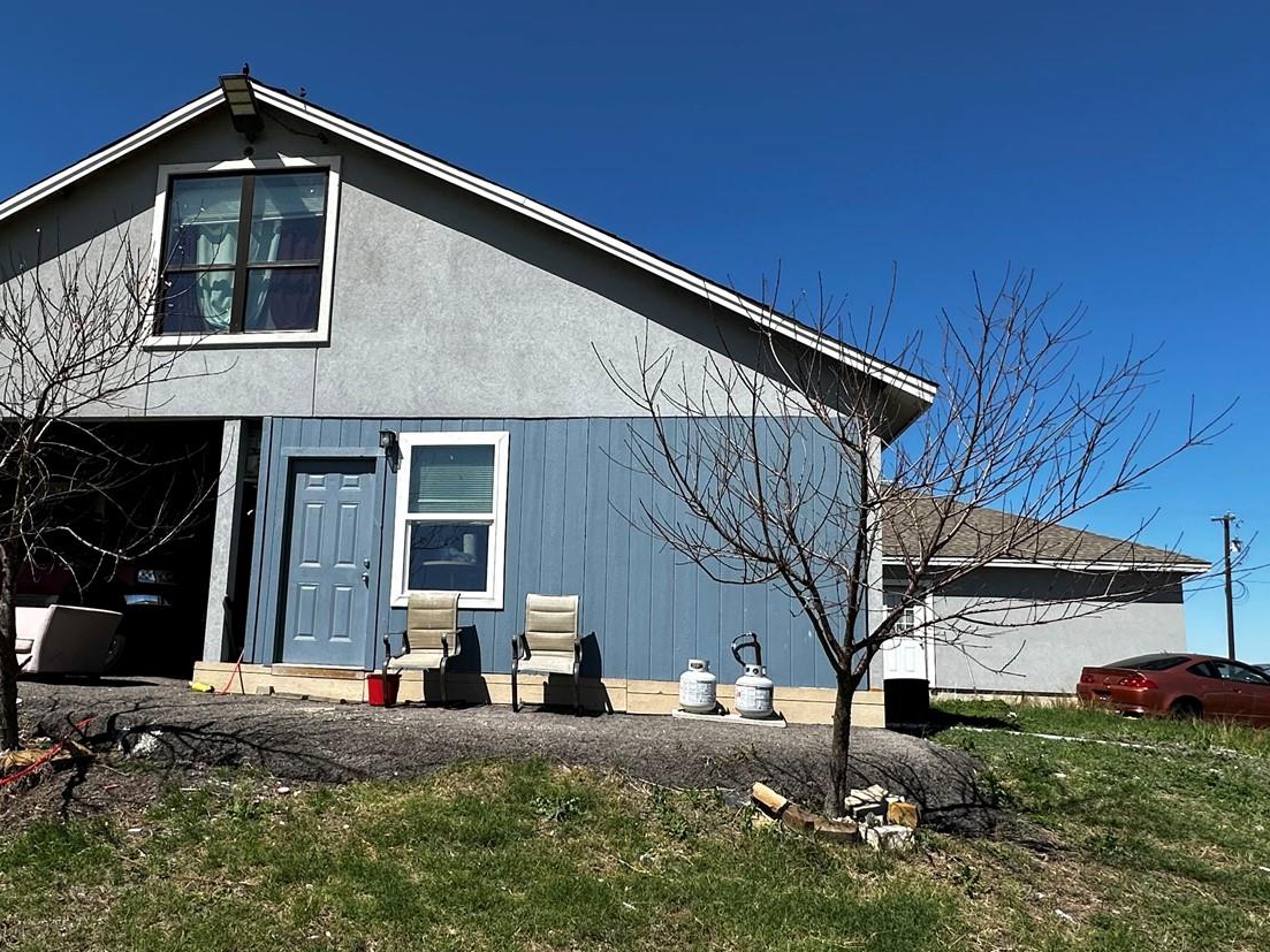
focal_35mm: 26
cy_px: 518
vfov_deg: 53.0
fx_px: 954
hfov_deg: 66.5
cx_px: 495
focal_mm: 2.22
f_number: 2.2
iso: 50
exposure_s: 1/2564
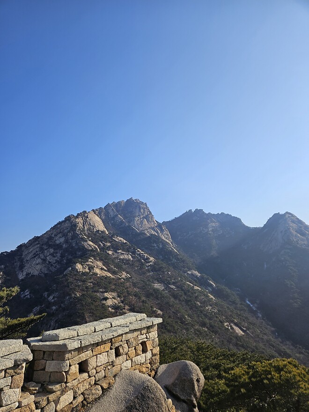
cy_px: 206
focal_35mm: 23
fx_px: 274
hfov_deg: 58.9
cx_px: 154
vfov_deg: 73.9
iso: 25
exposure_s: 1/2859
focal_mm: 5.4
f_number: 1.8
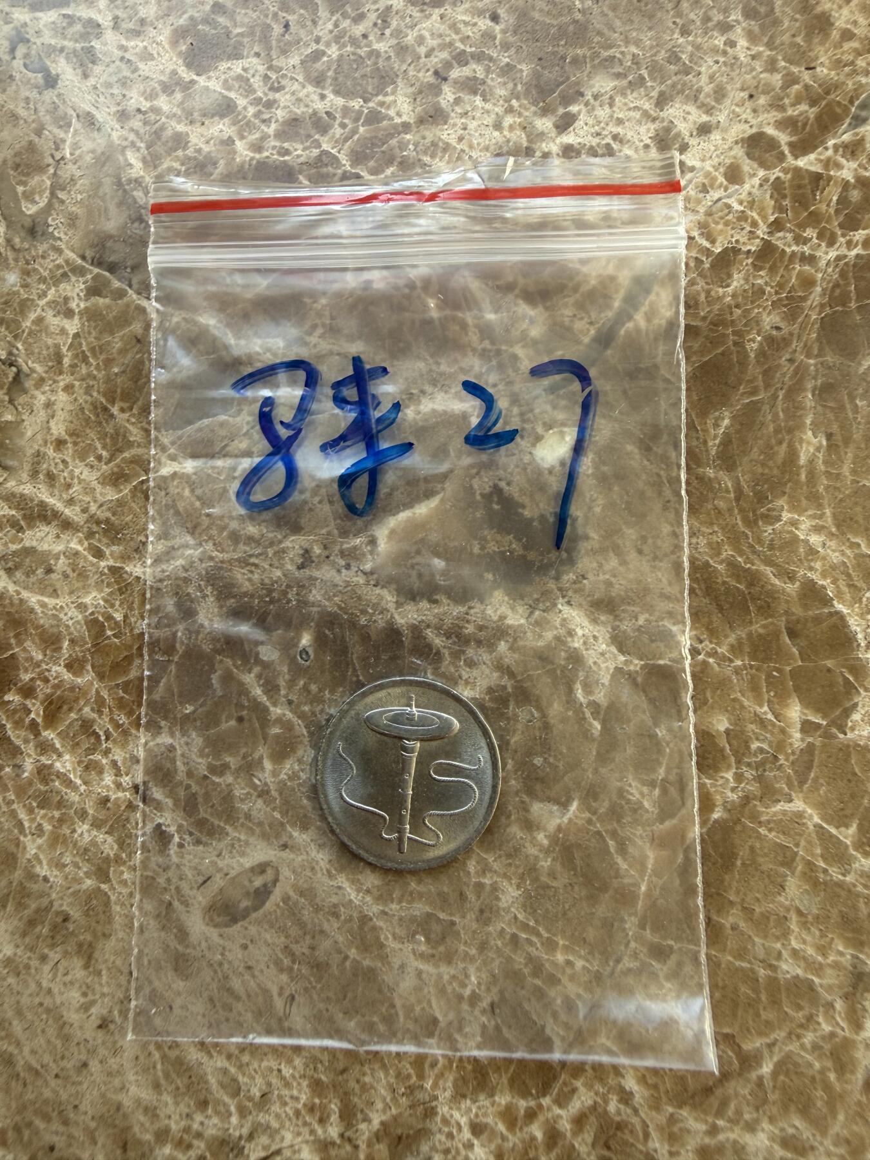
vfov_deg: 71.6
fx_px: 804
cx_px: 435
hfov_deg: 56.8
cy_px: 580
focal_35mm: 24
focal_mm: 2.22
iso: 50
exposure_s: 1/140
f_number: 2.2
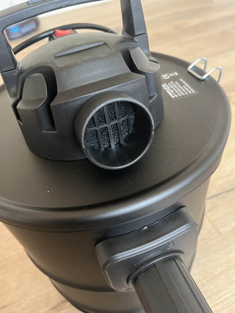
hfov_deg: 53.1
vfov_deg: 67.3
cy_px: 156
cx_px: 118
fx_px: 235
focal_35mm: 26
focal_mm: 5.1
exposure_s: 1/40
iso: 640
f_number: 1.6
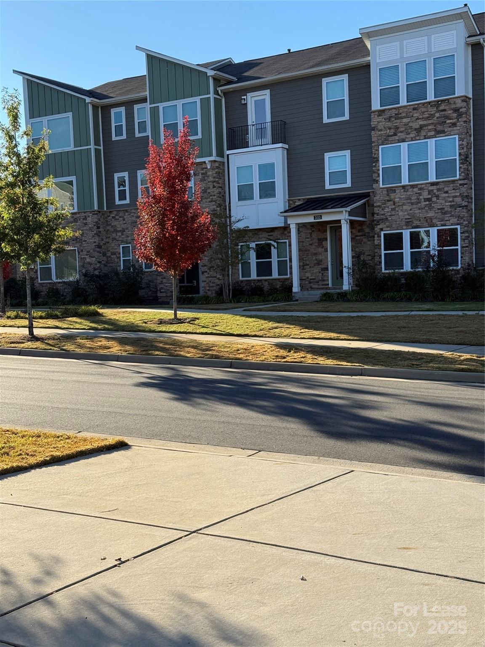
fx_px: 897
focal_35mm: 48
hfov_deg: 30.3
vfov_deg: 39.7
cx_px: 242
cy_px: 324
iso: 80
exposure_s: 1/2494
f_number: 1.78
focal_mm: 6.76
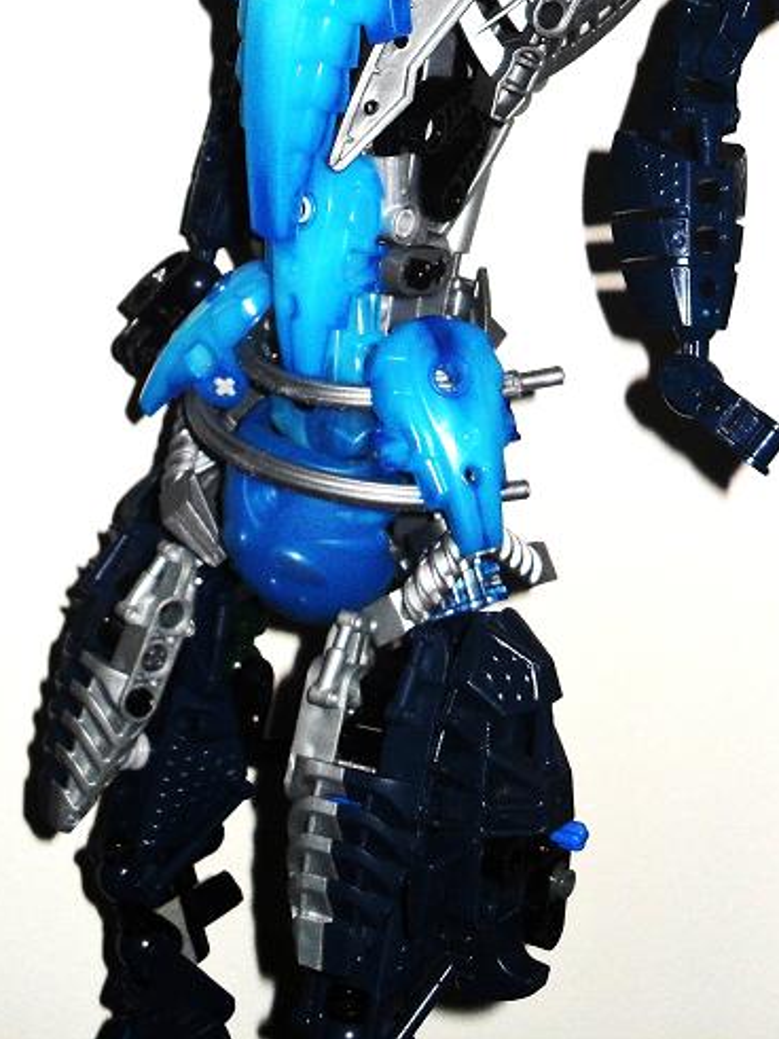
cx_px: 474
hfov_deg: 22.5
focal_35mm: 65
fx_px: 1951
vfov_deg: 28.5
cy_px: 76
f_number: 8.9
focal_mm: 6.2
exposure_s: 1/45
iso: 100
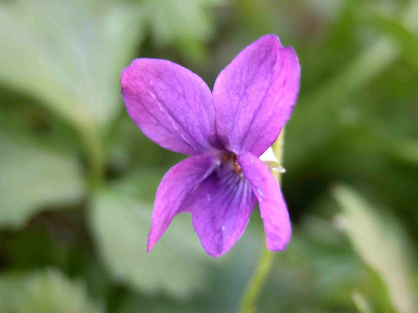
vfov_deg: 13.8
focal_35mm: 107
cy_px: 156
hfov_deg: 18.4
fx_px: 1292
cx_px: 209
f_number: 3.7
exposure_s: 1/20.9
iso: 100
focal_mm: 27.3
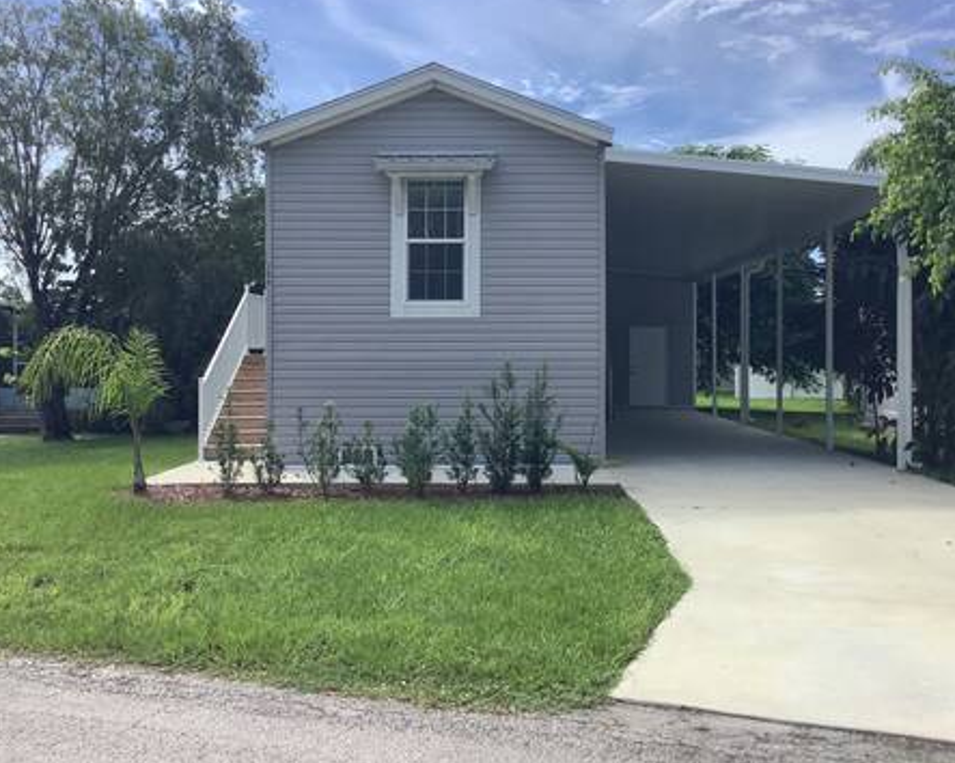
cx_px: 509
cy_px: 351
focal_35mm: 35
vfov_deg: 42.2
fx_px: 989
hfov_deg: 51.5
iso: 25
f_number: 2.4
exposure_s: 1/1381
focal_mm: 3.3
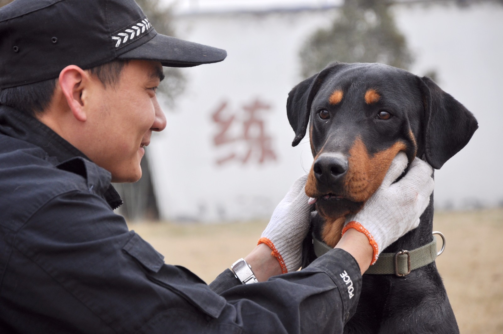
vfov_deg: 8.7
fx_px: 2197
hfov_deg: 13.1
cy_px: 167
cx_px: 252
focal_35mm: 158
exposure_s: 1/200
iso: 200
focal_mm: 105
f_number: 5.6
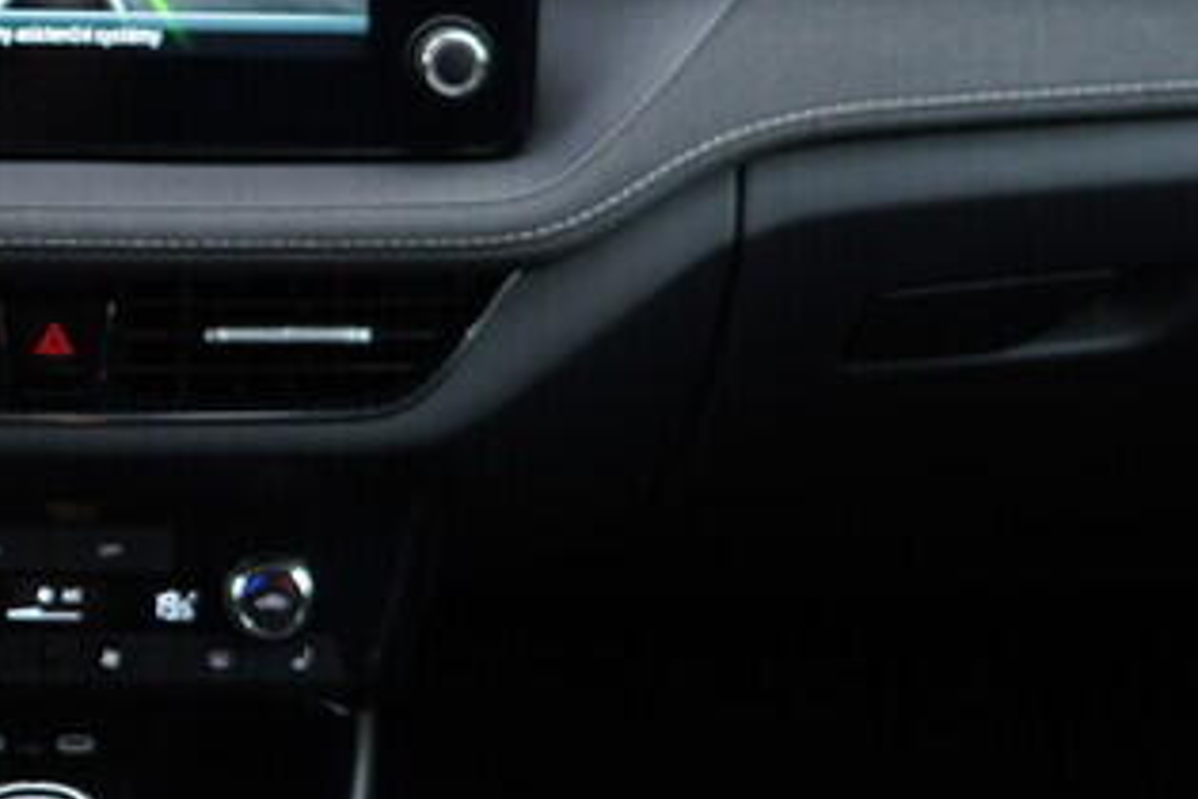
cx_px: -15
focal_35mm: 117
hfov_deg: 17.1
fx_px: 3893
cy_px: 314
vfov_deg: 11.7
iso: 200
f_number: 2.8
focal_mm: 24
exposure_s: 1/40
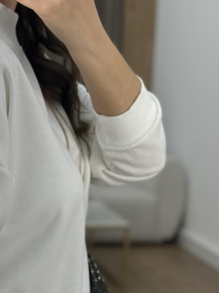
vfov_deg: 21.5
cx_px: 25
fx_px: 768
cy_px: 193
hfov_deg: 16.0
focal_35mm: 91
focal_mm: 6.86
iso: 80
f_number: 1.78
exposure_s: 1/332
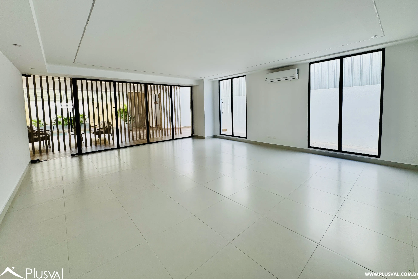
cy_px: 119
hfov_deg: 100.4
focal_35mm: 15
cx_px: 211
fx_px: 174
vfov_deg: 76.9
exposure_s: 1/219
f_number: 2.2
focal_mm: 2.22
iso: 40
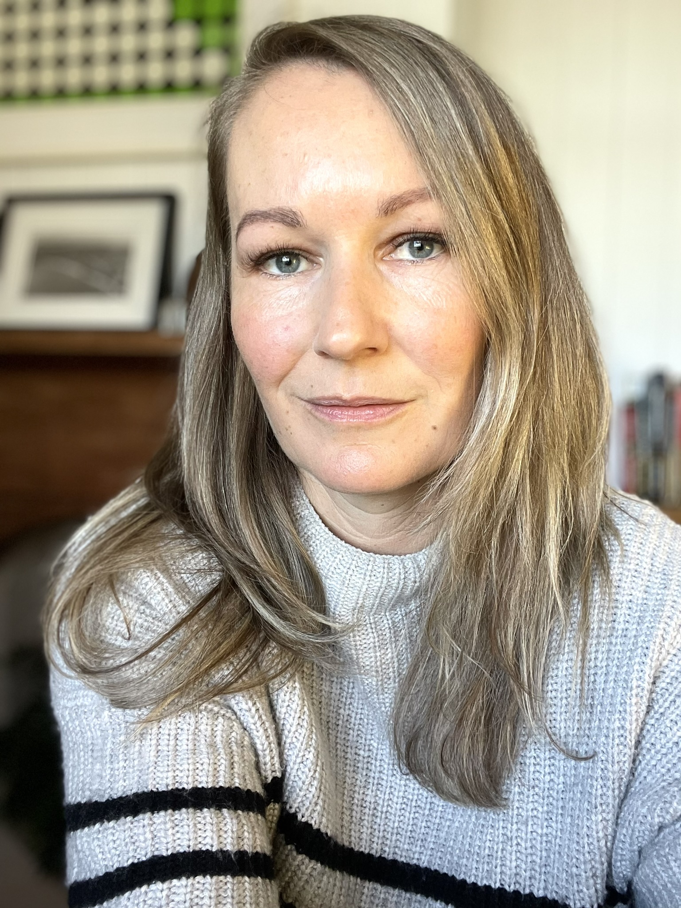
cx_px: 340
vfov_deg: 60.0
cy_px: 454
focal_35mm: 30
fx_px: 787
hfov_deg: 46.8
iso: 100
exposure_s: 1/72
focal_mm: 2.71
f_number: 2.2
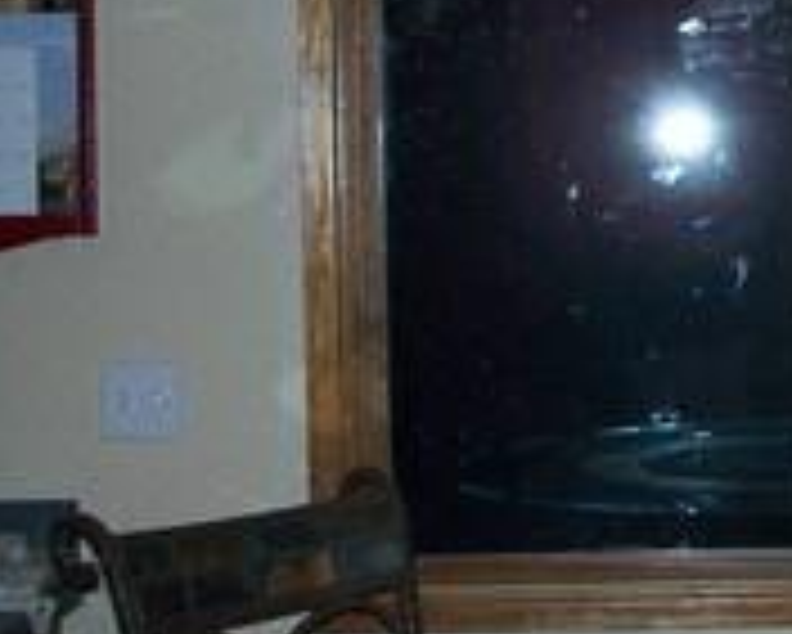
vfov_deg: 14.7
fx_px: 2463
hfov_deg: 17.2
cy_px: 324
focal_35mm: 105
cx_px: 1035
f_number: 2.8
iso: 200
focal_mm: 7.8
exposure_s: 1/60
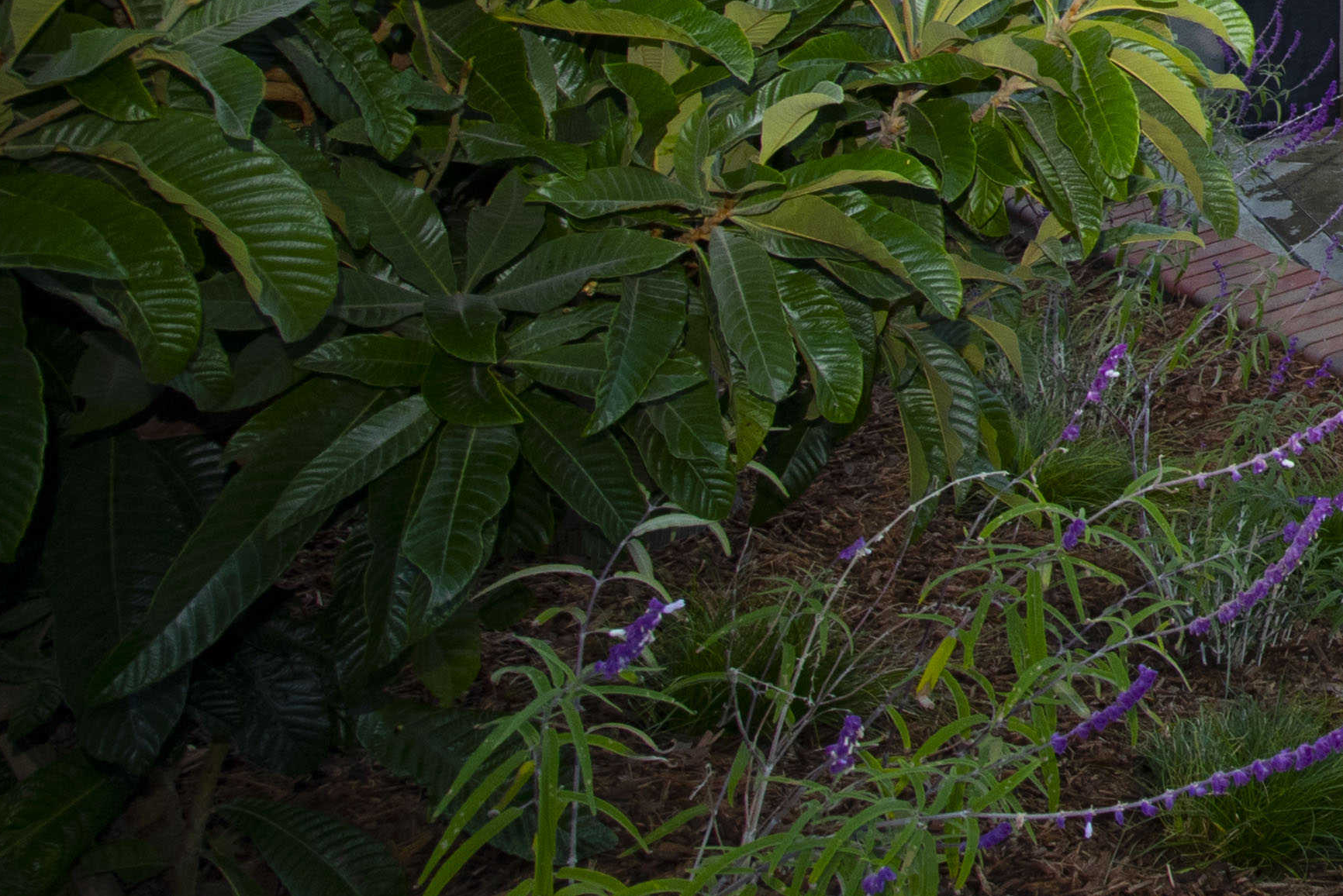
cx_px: 2461
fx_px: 2164
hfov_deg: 21.4
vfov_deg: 19.2
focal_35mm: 58
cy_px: -598
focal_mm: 14
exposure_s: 1/100
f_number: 8
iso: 320
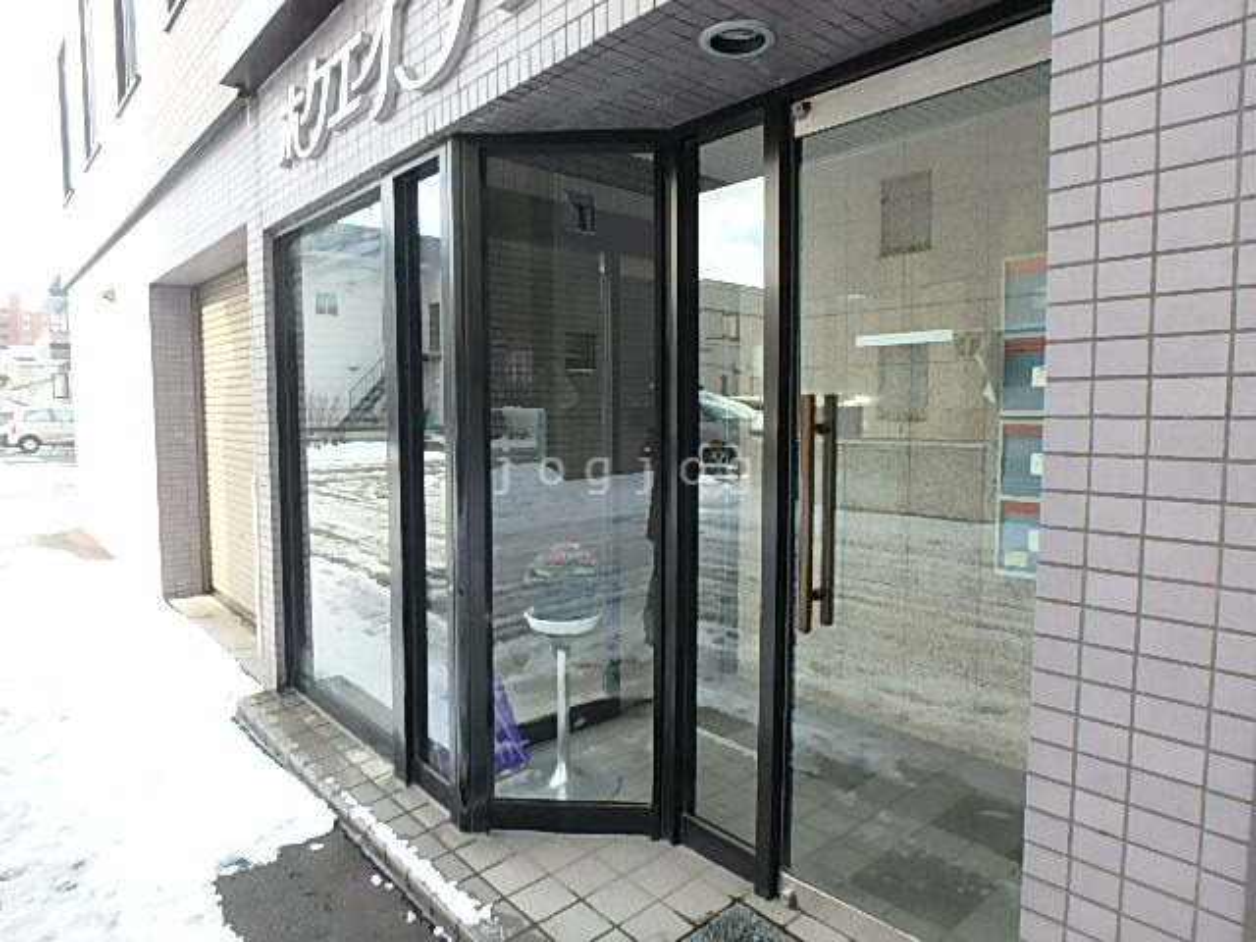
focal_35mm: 21
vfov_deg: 63.4
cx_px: 628
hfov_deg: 79.0
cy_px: 471
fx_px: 762
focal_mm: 3.7
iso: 125
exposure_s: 1/125
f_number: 3.5
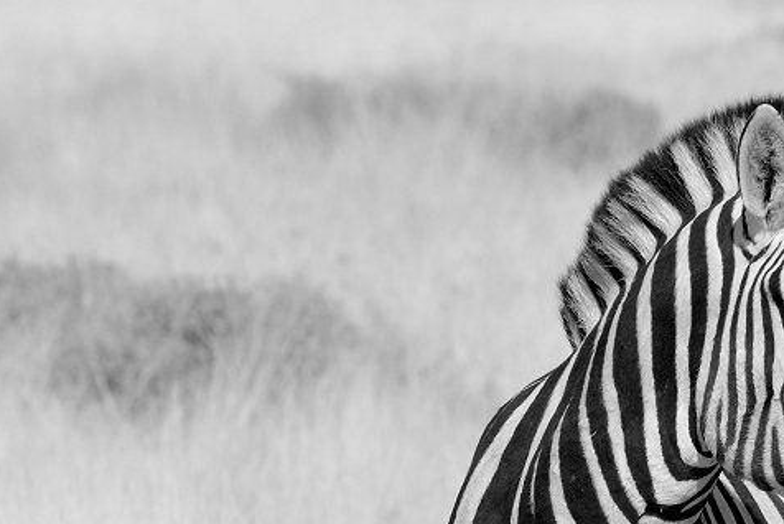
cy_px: 633
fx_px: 22226
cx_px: 598
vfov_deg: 1.3
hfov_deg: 2.0
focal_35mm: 1020
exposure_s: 1/400
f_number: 9
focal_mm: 270
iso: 125
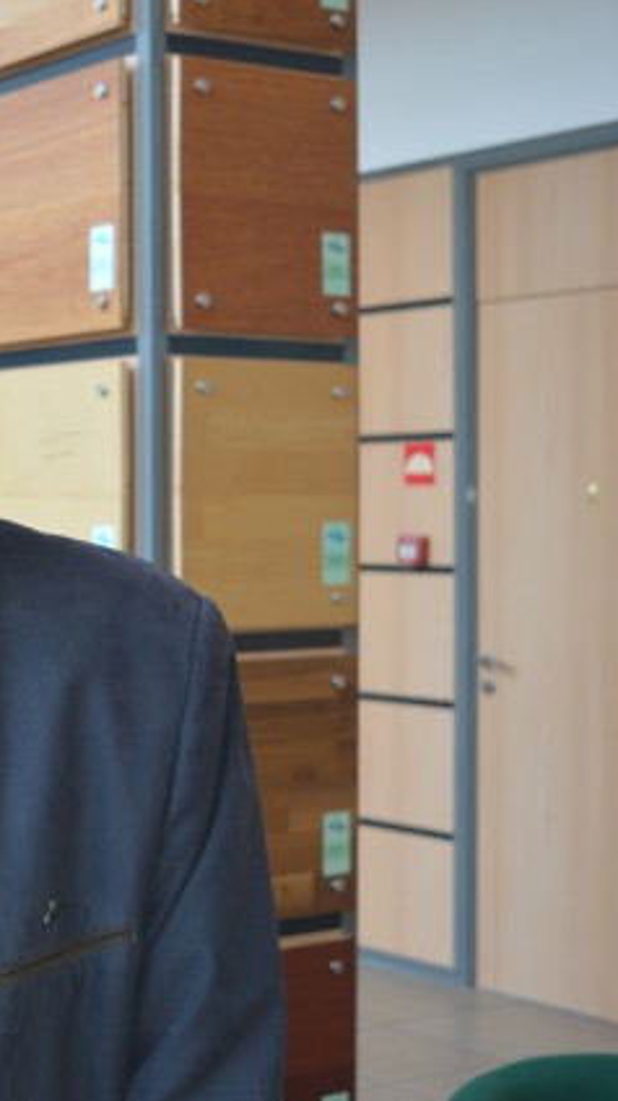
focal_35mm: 69
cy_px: 550
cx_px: -127
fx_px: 2007
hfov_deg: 16.7
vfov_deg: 30.7
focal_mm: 29
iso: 450
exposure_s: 1/60
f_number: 4.2
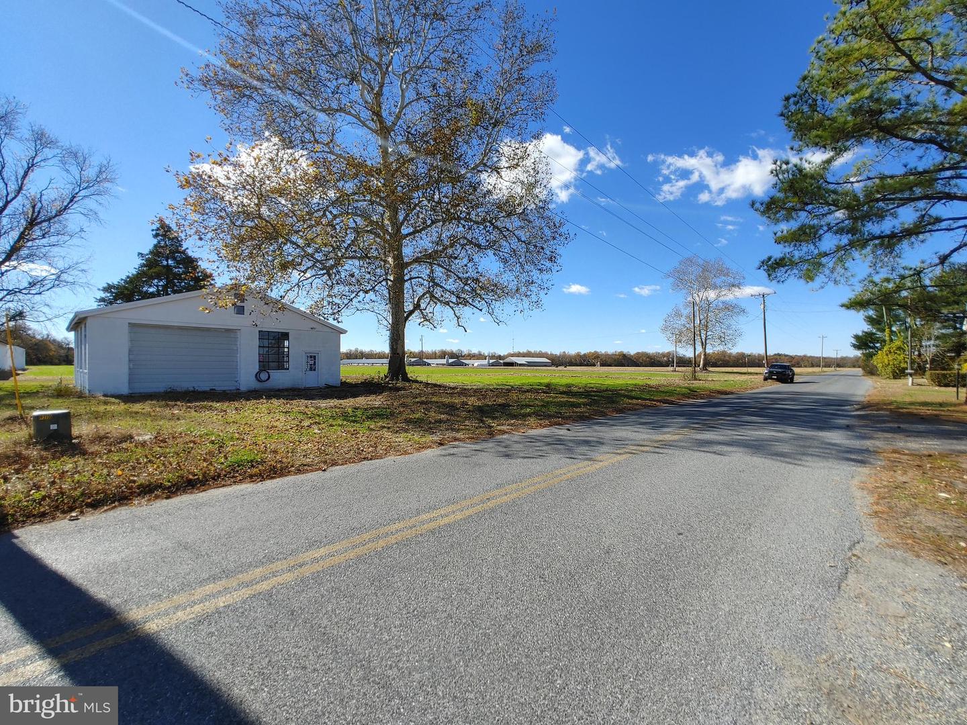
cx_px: 484
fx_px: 419
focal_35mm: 15
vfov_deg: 81.7
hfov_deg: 98.2
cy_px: 362
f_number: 1.9
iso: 50
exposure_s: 1/781
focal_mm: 1.78
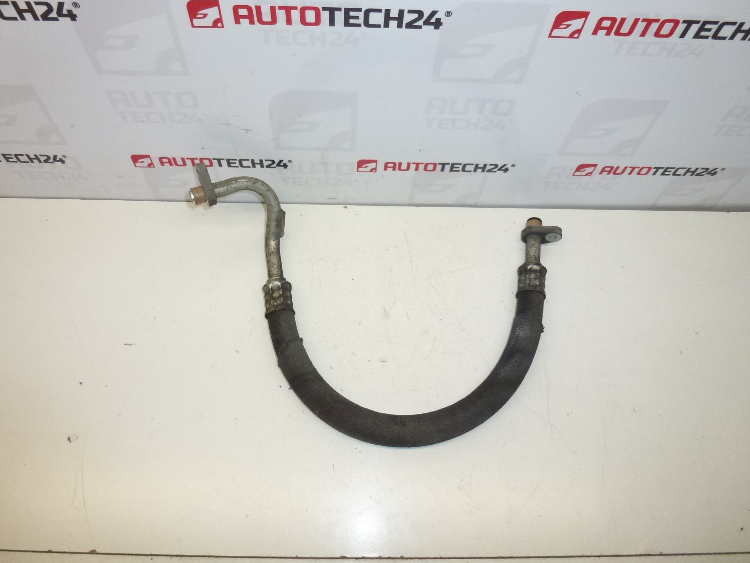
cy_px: 272
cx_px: 364
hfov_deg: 69.4
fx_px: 542
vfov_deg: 54.9
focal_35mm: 25
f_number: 3.3
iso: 400
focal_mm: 4.3
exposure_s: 1/640
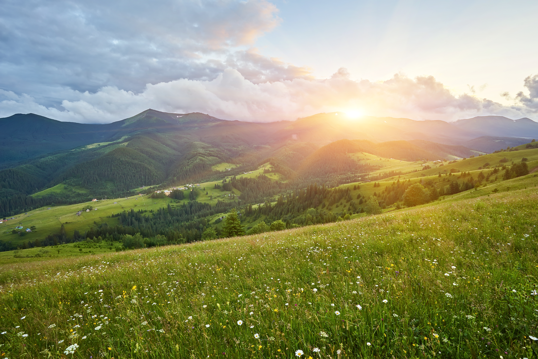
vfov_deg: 70.4
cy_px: 180
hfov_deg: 93.3
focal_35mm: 17
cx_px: 269
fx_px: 254
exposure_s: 1/8
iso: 100
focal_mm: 17
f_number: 13
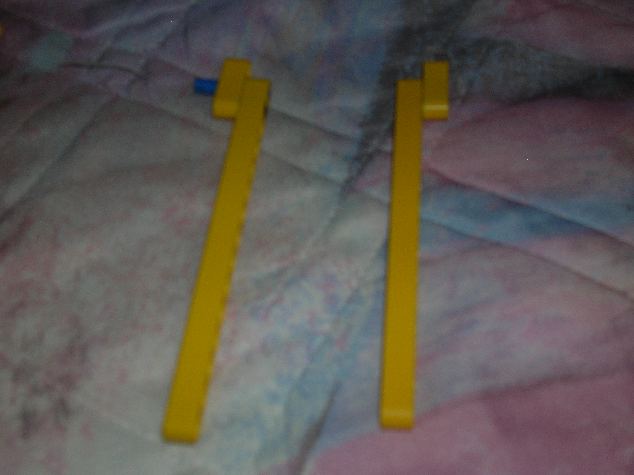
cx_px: 317
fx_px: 878
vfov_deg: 30.2
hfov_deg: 39.7
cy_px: 238
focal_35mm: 48
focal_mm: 8
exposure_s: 1/60.1
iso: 50
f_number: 3.2
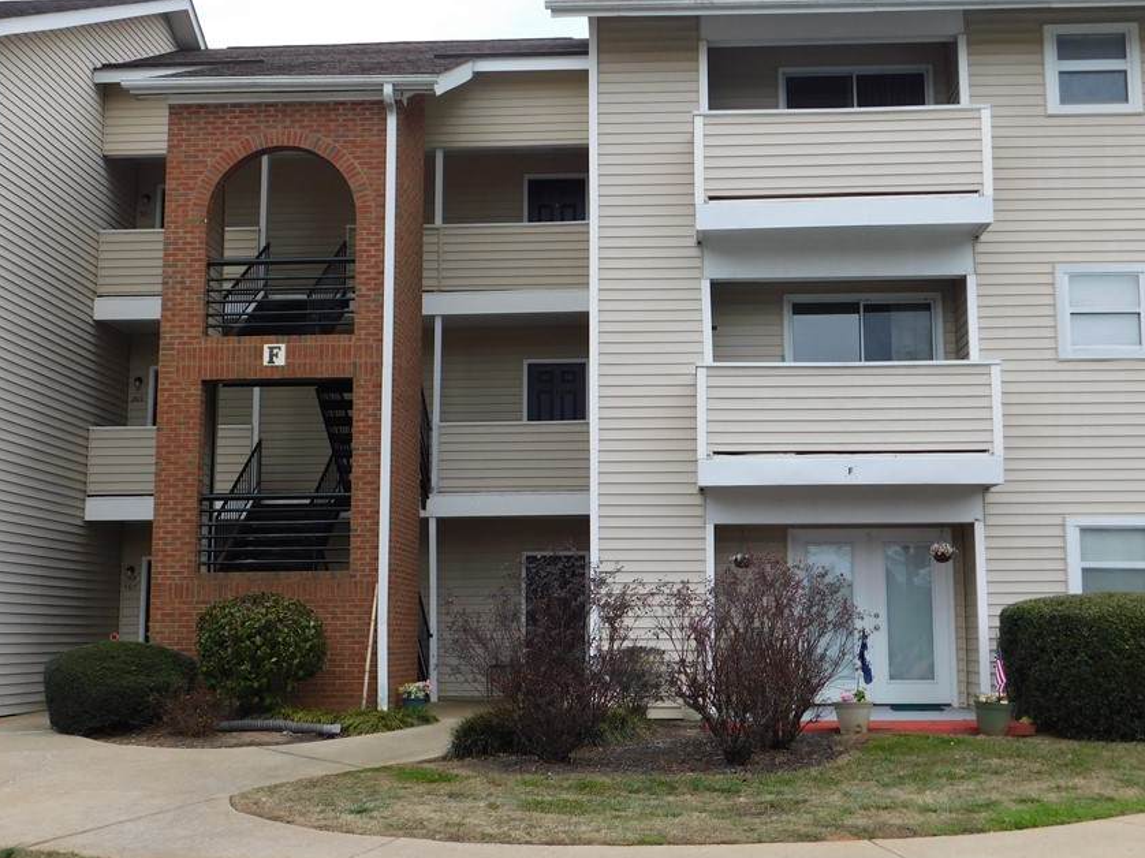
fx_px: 1455
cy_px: 432
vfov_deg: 32.9
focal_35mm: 44
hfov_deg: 42.9
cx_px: 600
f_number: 3.5
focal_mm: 6.3
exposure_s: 1/320
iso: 125
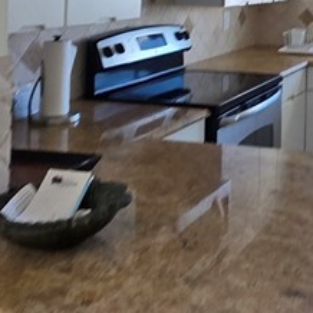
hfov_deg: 27.9
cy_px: -37
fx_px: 552
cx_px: 370
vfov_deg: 28.5
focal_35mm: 54
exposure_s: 1/120
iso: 50
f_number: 1.9
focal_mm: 2.2
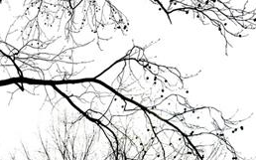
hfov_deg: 19.9
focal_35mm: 101
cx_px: -10
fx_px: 704
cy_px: 310
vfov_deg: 11.7
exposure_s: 1/12346
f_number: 1.78
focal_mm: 6.76
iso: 64
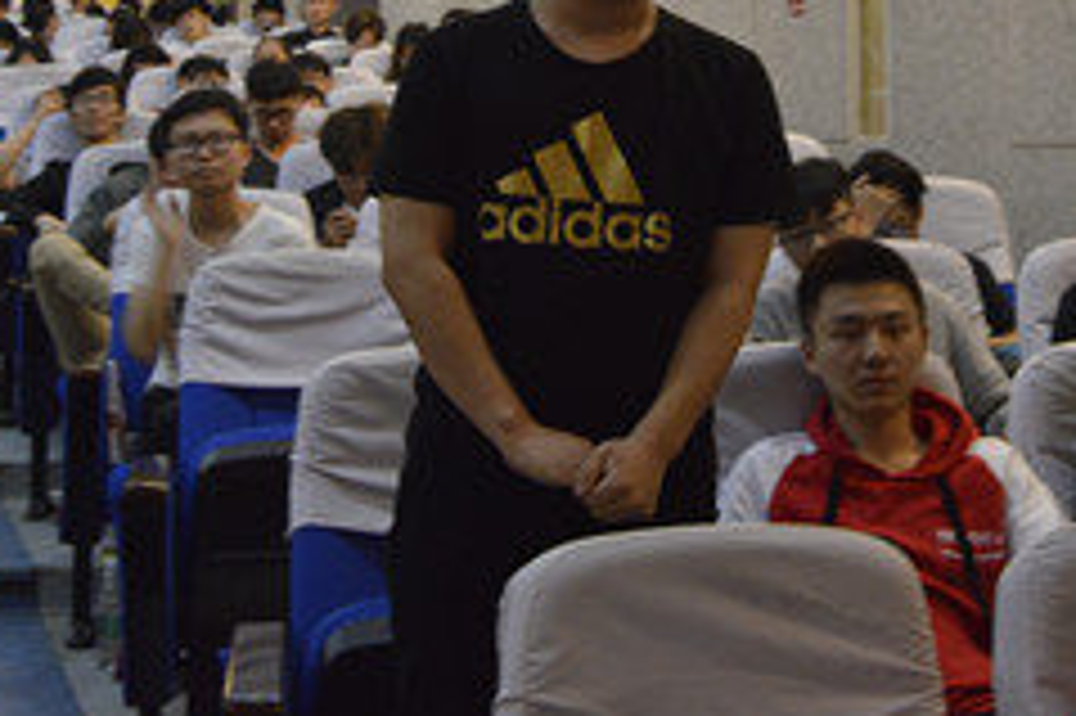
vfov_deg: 19.1
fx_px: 2061
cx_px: 626
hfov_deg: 29.2
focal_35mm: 69
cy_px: -18
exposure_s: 1/8
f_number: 7.1
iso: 800
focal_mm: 22
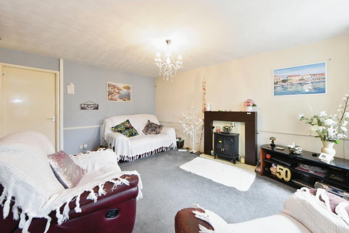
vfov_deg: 81.3
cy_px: 116
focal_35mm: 14
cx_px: 174
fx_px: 136
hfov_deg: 104.2
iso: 800
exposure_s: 1/8
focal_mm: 14
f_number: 8
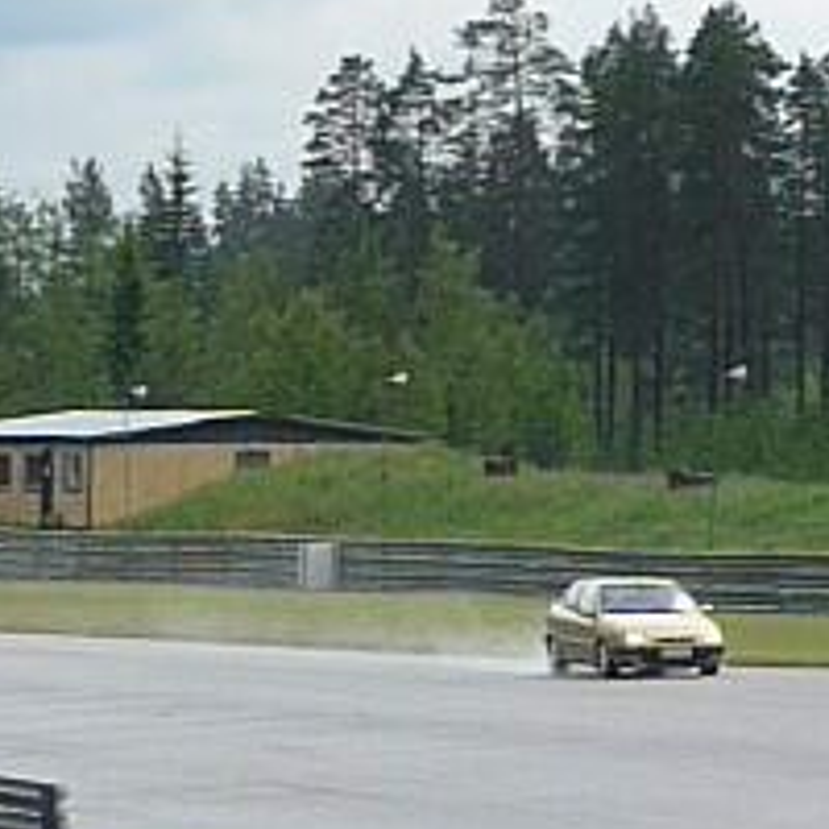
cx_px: 381
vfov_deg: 6.0
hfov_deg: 6.0
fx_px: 7912
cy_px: 551
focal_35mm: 292
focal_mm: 17.5
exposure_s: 1/250
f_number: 11
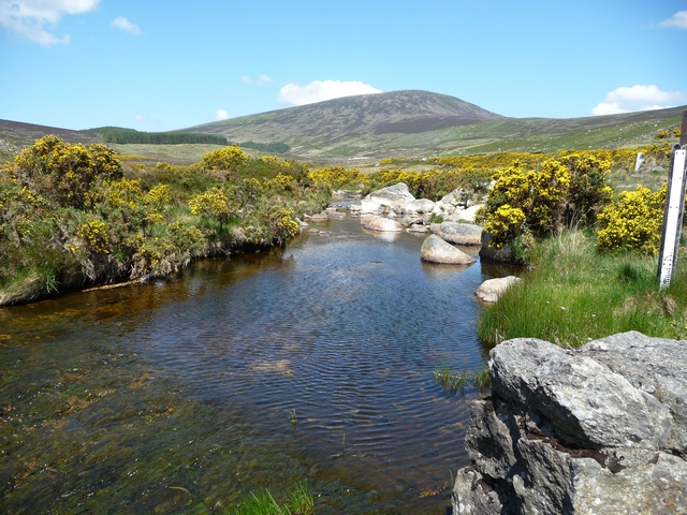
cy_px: 258
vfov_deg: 49.7
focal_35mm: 28
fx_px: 556
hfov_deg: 63.4
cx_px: 344
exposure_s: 1/640
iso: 100
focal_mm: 4.7
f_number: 3.3
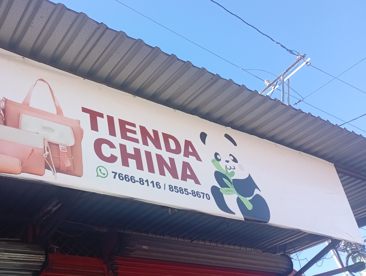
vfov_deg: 37.8
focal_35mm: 38
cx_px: 121
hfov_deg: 48.1
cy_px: 151
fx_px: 402
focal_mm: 3.84
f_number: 1.8
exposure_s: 1/379
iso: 50
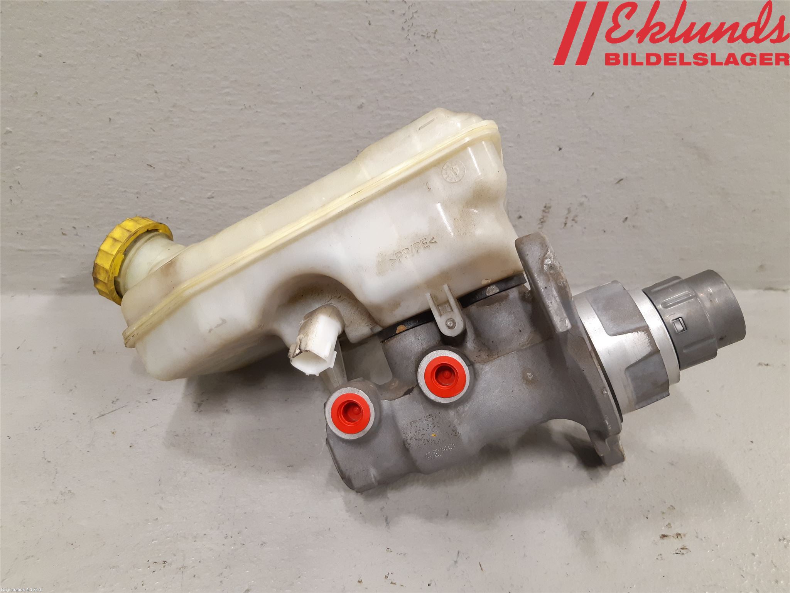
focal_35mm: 26
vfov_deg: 53.1
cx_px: 395
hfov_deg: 67.3
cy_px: 296
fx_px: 593
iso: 200
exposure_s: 1/50
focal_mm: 3.93
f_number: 1.7
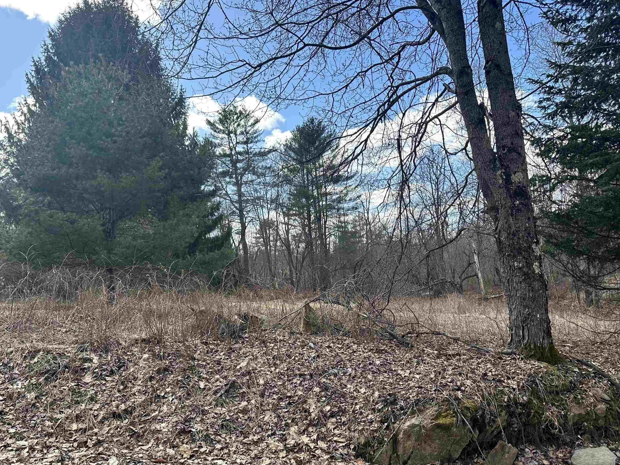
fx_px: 519
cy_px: 266
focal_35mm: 29
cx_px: 308
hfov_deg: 61.7
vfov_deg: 48.1
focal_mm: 6.86
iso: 80
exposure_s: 1/1664
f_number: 1.78
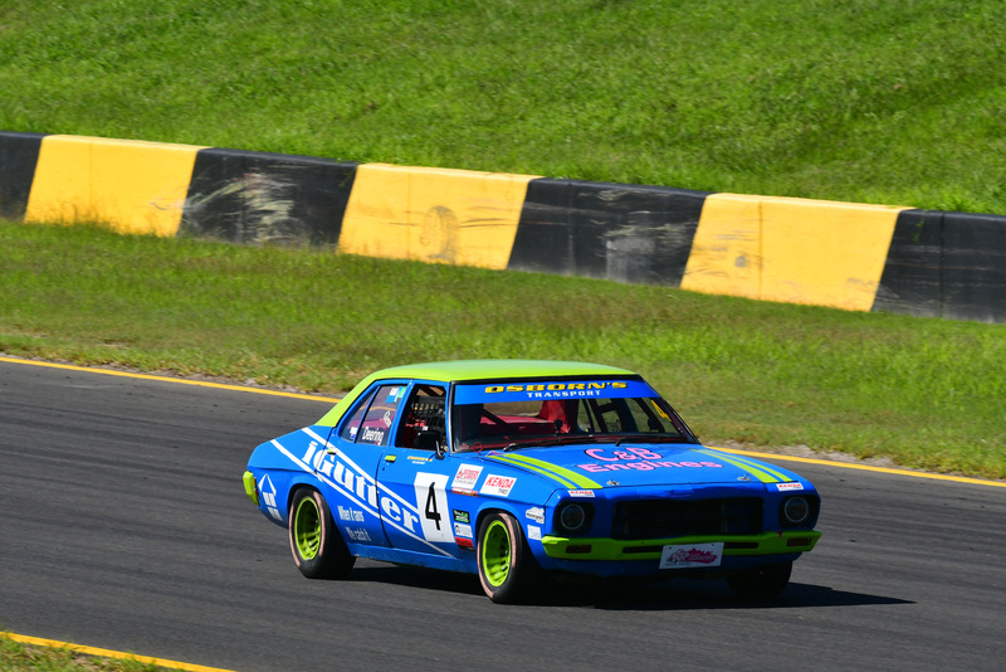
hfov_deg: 3.6
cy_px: 336
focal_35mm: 570
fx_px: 15933
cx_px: 503
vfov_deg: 2.4
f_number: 13
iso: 500
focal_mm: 380
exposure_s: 1/640
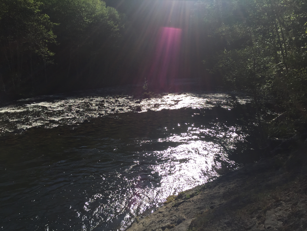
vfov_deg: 48.2
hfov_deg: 61.7
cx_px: 154
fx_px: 257
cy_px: 116
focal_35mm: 29
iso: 32
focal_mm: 4.15
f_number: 2.2
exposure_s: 1/2083
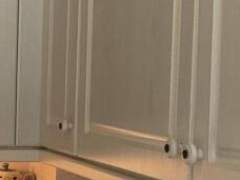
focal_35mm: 130
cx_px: -144
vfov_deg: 11.3
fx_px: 901
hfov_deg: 14.0
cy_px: 169
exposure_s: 1/50
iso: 125
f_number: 1.8
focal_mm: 3
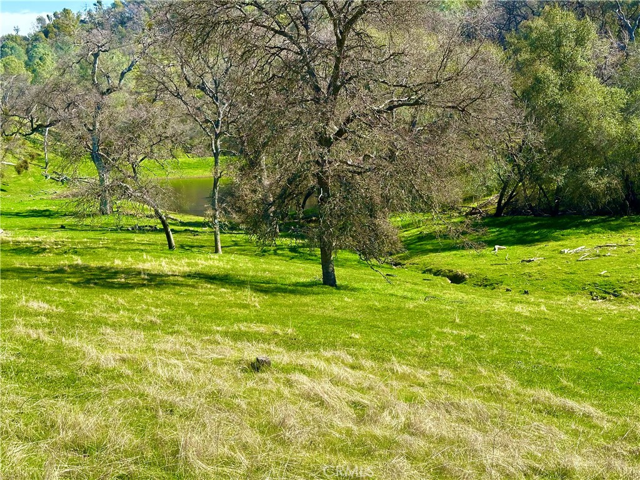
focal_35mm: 48
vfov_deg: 30.3
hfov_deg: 39.7
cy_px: 240
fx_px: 887
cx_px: 320
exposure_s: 1/1667
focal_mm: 6.86
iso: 64
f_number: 1.78
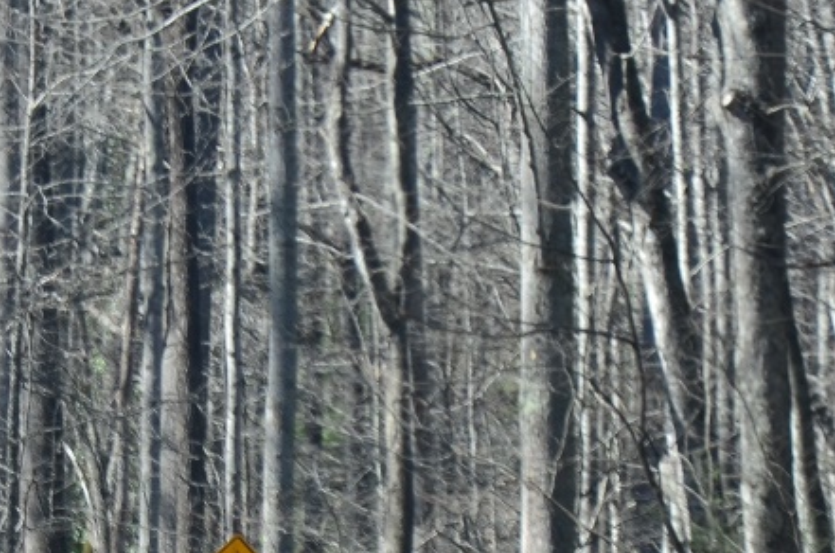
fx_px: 13234
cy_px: 514
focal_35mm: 572
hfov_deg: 3.6
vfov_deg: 2.4
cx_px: 148
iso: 100
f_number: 8
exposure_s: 1/60
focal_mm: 105
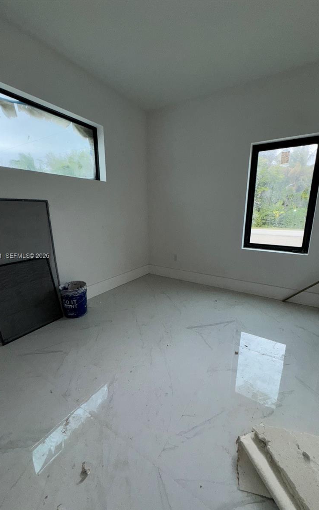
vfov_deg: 101.5
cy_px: 257
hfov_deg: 74.8
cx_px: 163
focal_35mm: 15
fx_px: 209
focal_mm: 2.22
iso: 64
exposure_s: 1/122
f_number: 2.2
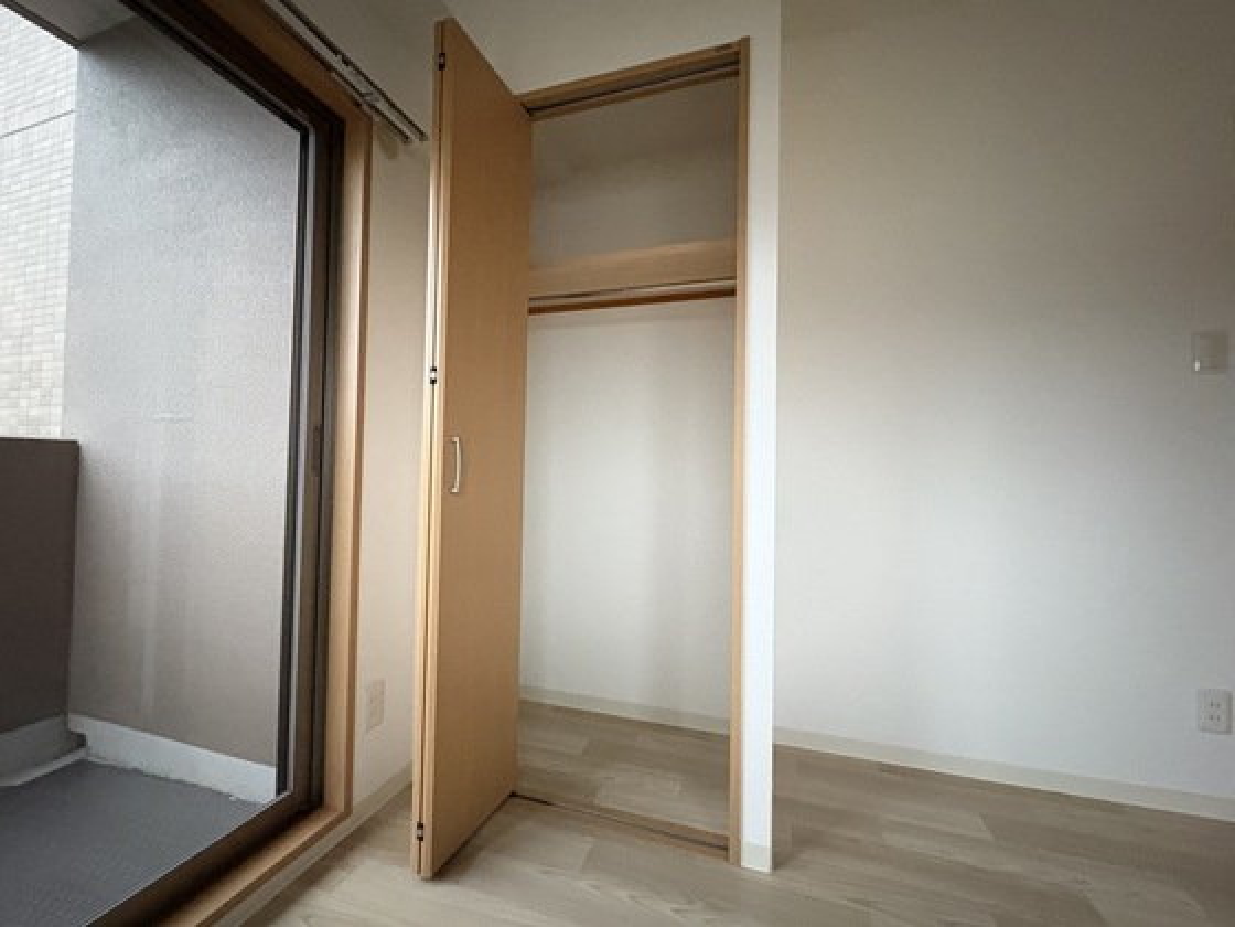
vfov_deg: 85.7
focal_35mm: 14
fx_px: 499
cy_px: 464
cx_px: 618
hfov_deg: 102.1
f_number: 2.2
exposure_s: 1/30
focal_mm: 2.22
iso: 1250
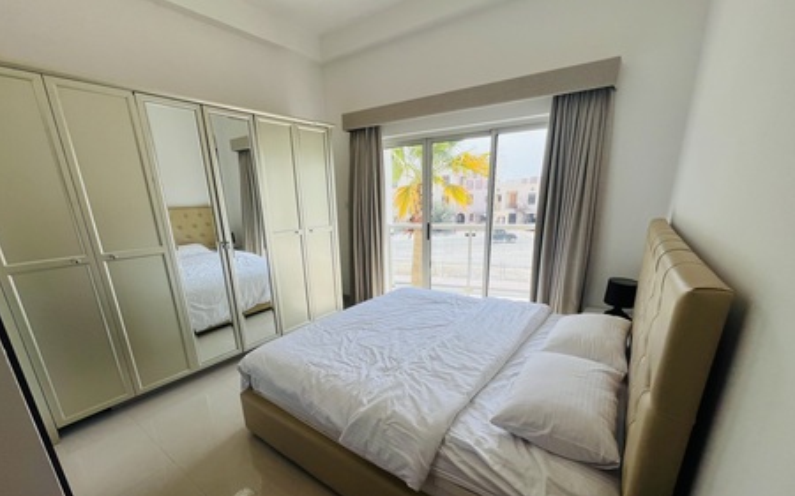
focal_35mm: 14
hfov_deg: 105.3
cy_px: 289
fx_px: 303
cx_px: 397
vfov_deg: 78.0
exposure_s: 1/282
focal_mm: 1.57
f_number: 1.8
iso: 32
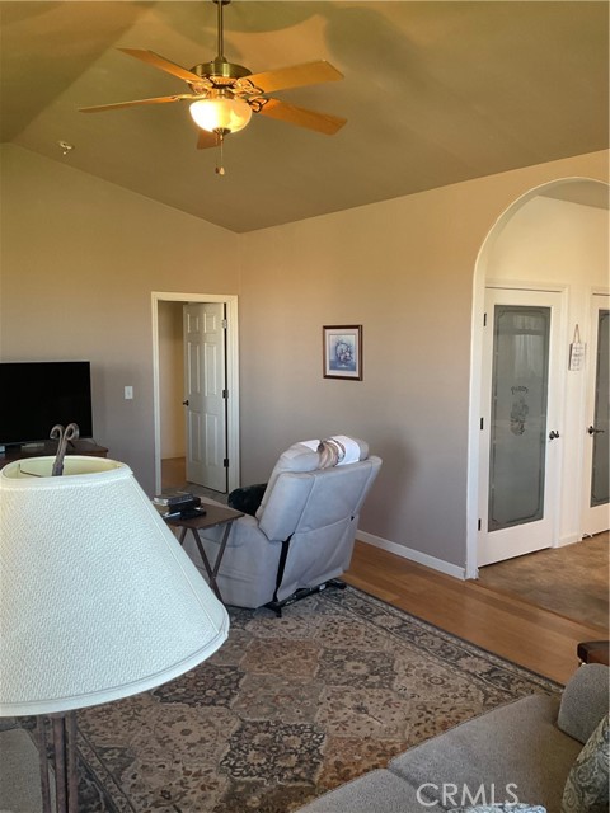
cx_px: 305
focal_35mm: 29
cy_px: 406
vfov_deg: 61.7
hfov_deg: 48.2
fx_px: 681
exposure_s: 1/60
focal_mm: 3
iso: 80
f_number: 1.8
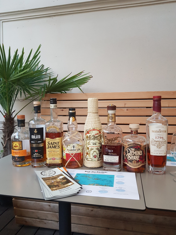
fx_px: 176
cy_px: 118
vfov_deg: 67.3
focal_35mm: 26
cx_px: 88
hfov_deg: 53.1
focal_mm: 4.2
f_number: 1.7
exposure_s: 1/50
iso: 160
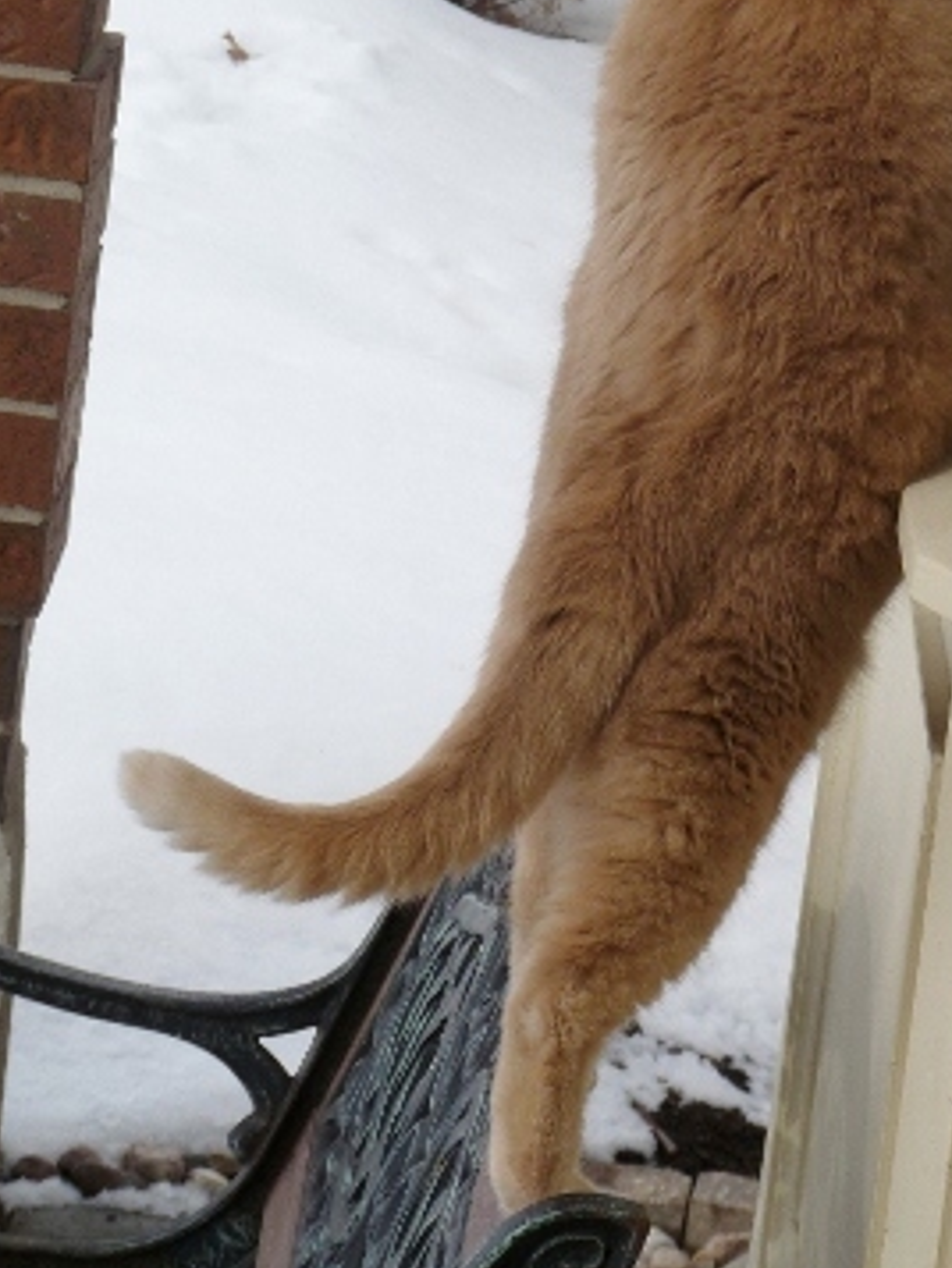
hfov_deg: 7.4
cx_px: 572
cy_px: 400
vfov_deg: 9.9
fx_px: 7329
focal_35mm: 200
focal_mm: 23.7
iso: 125
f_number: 5.6
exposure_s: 1/320
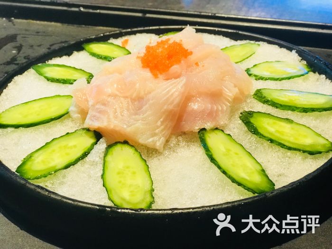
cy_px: 124
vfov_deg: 25.7
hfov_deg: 33.8
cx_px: 166
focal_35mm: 57
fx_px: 547
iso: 250
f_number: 2.8
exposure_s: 1/50
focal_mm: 6.6
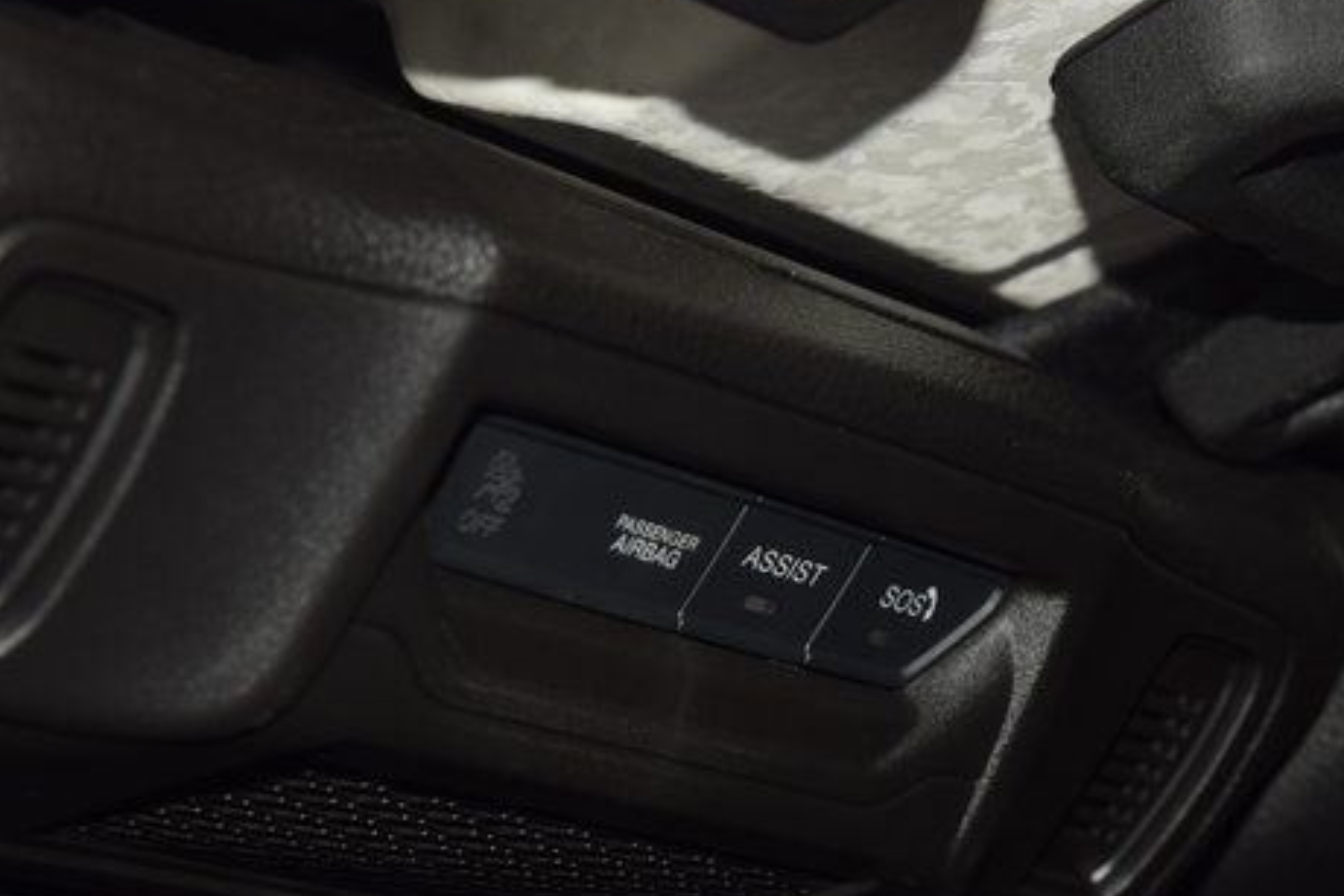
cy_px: 579
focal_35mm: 146
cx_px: 698
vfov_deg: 9.4
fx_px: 5452
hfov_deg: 14.1
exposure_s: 1/125
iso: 100
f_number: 8
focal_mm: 70
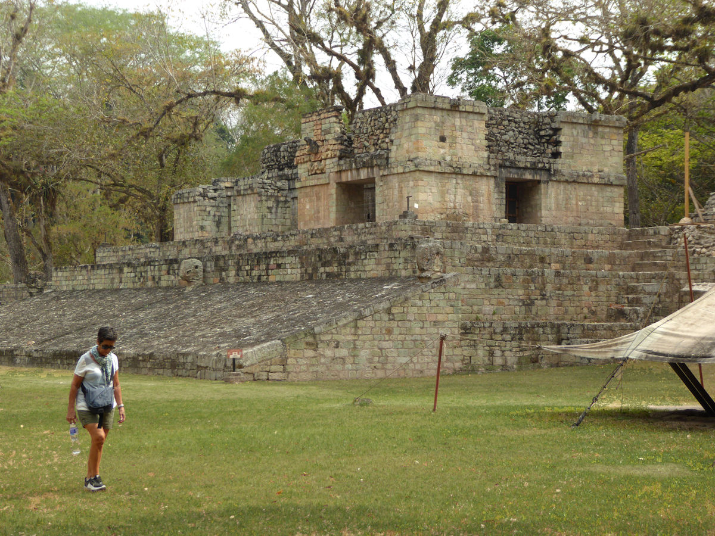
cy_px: 268
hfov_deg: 27.8
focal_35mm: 70
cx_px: 358
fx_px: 1446
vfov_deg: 21.0
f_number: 4.5
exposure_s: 1/250
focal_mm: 12.5
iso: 100
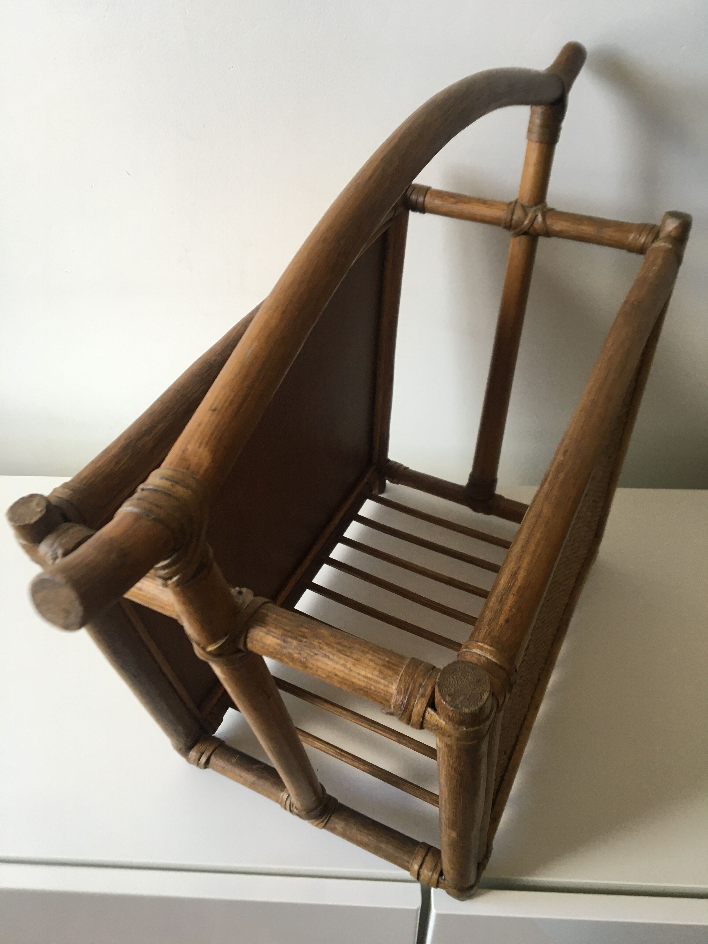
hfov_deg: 48.2
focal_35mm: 29
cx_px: 354
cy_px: 472
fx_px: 791
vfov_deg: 61.7
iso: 32
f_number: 2.2
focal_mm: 4.15
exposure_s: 1/30
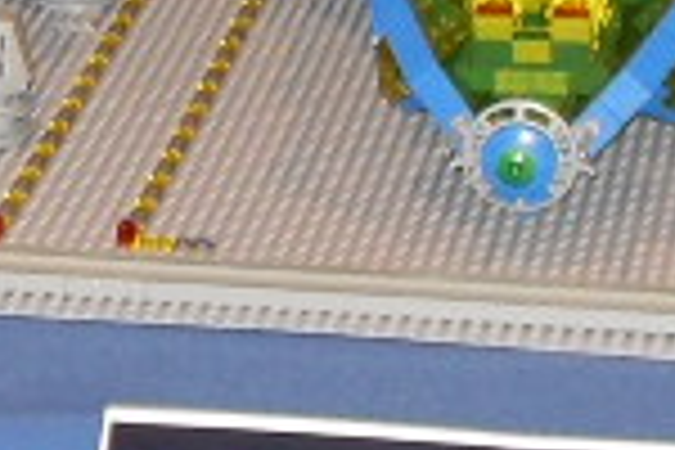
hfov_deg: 7.8
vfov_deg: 5.1
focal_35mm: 263
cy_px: -490
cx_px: -58
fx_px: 4931
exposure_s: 1/45
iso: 160
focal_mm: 6.3
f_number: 2.8
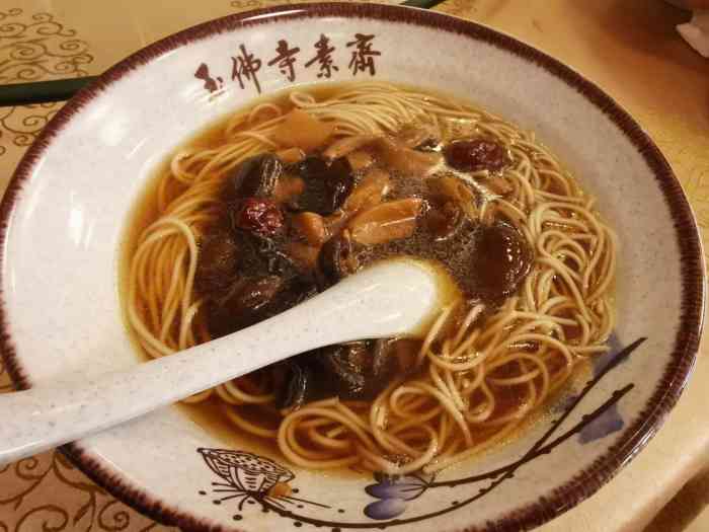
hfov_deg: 67.3
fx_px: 533
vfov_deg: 53.1
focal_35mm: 26
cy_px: 266
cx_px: 354
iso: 1000
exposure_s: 1/25
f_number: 2.2
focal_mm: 2.35
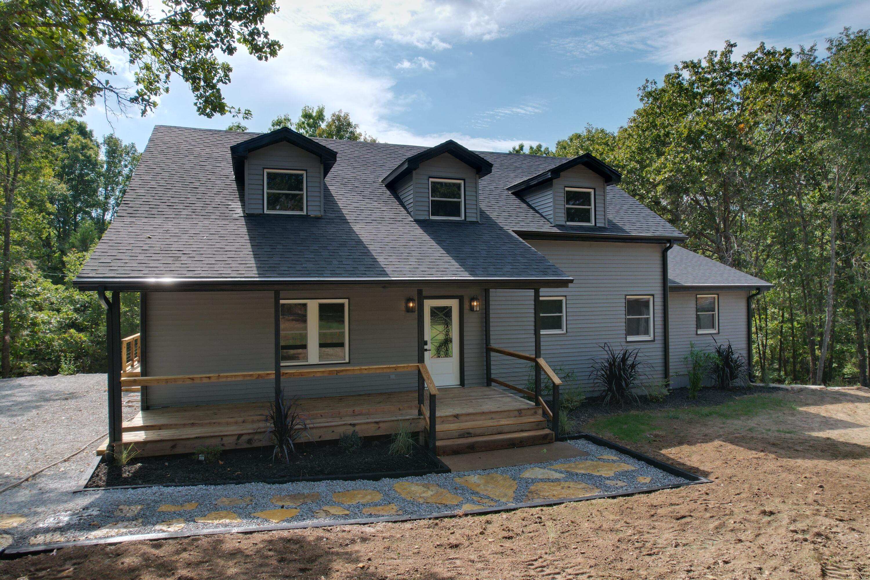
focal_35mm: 22
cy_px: 290
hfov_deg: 78.6
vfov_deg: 57.2
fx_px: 532
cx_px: 435
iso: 100
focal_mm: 8.38
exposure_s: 1/1250
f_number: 2.8
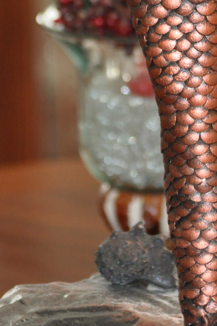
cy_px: 2
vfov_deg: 4.4
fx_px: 4270
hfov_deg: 2.9
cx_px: 188
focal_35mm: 471
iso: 1000
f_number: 4.5
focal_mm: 100
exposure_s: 1/50
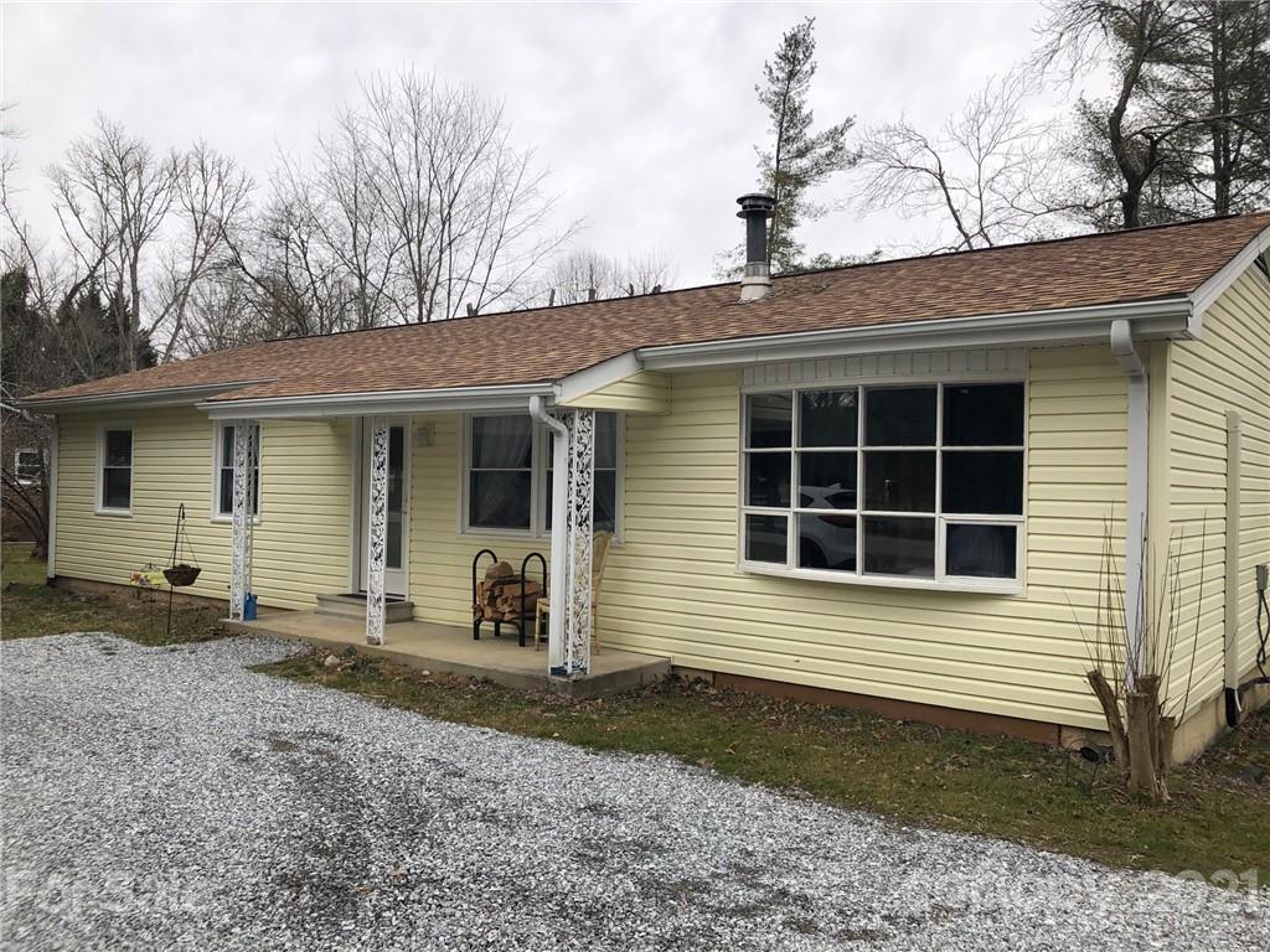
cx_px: 635
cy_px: 476
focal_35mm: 28
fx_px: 1027
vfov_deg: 49.7
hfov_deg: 63.4
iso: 20
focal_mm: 3.99
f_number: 1.8
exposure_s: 1/1021
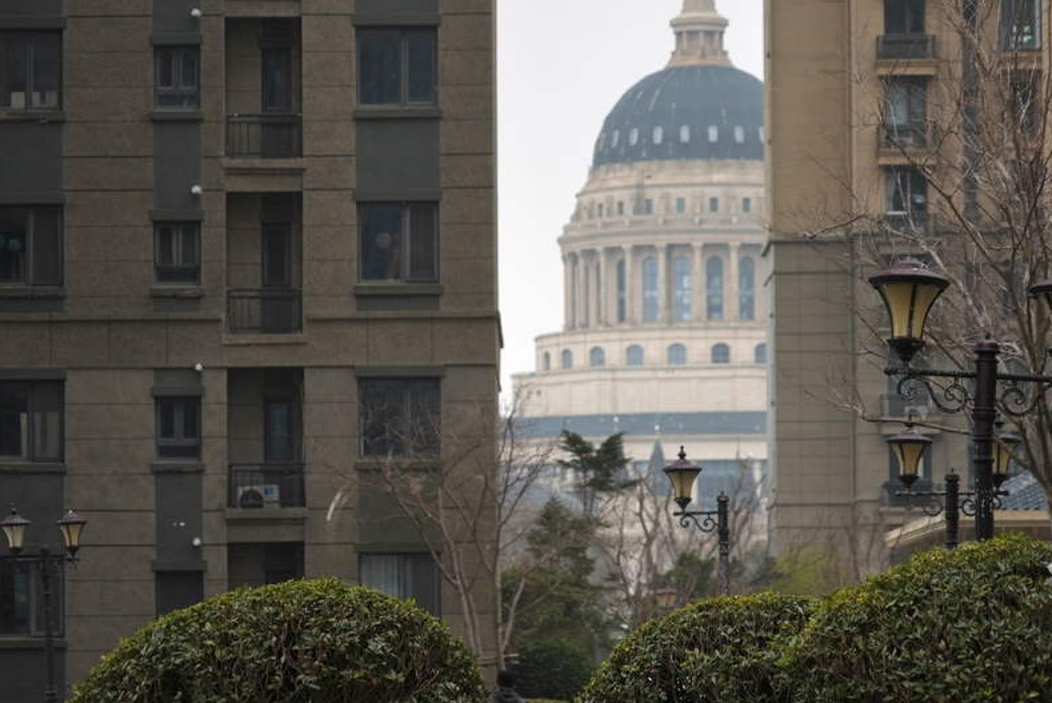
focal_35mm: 174
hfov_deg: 11.8
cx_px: 633
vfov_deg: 7.9
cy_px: 378
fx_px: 5087
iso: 160
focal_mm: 134
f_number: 6.3
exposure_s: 1/500
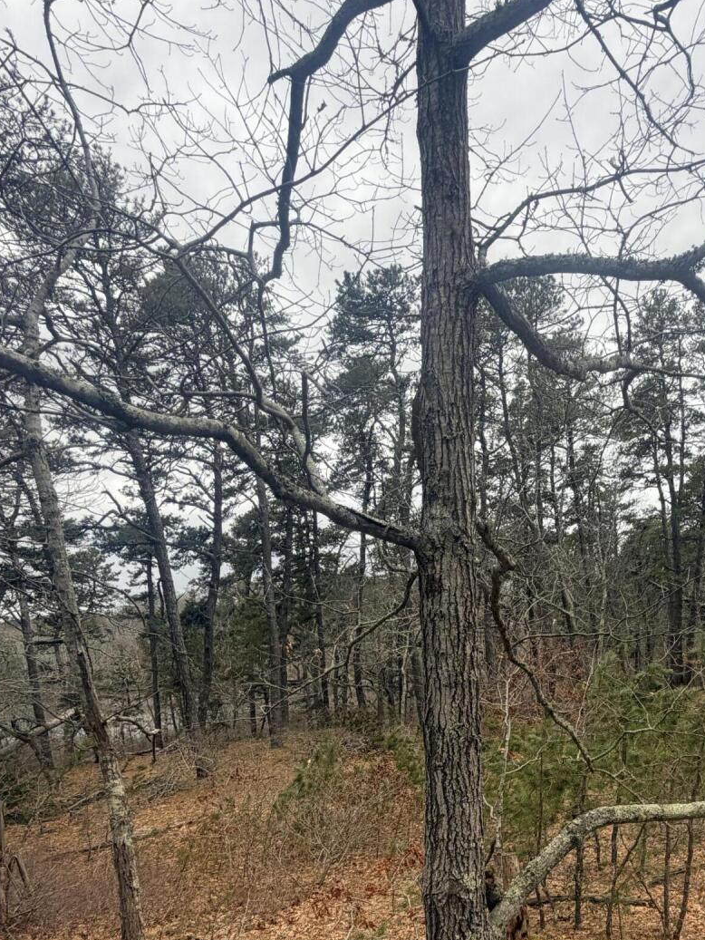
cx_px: 497
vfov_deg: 61.4
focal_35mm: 27
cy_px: 714
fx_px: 733
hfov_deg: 50.0
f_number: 2.2
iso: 50
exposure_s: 1/400
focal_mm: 2.22
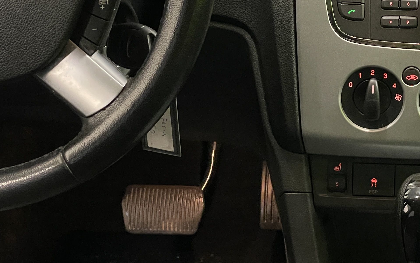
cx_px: 393
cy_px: 118
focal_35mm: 116
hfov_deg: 17.7
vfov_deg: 11.3
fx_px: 1328
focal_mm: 6
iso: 800
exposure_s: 1/50
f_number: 2
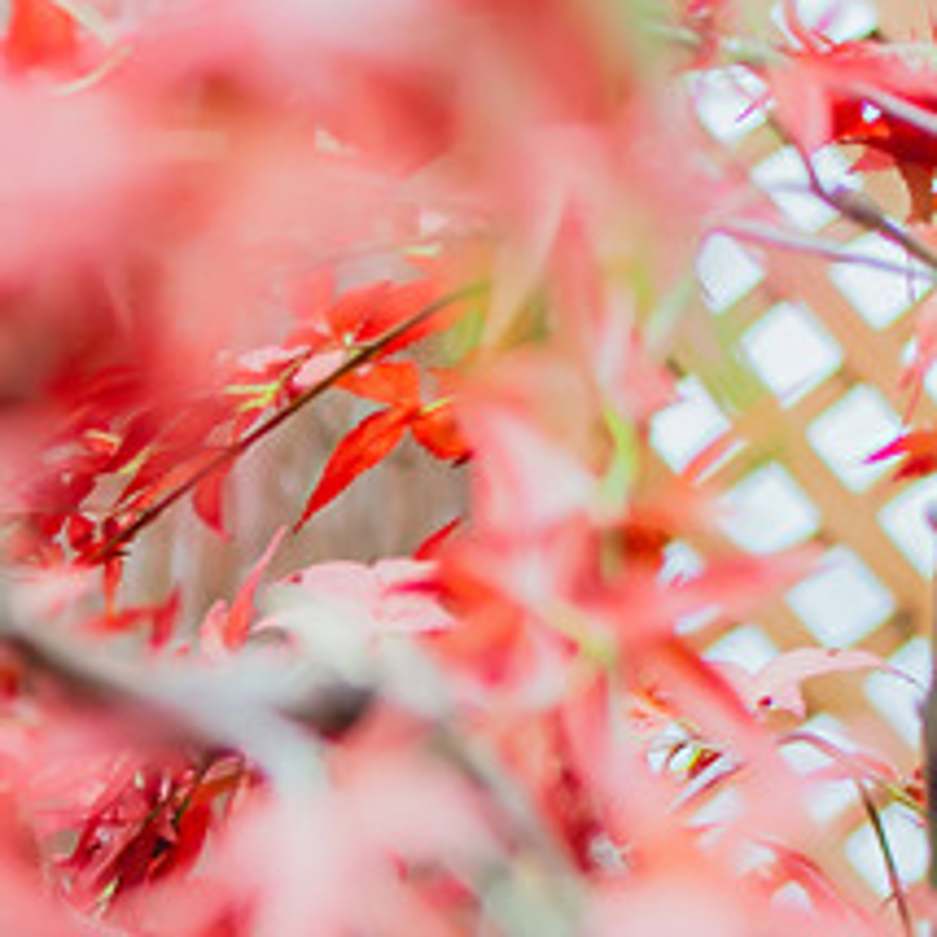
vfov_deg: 7.5
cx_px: -1103
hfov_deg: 7.3
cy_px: 1237
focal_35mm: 230
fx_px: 7044
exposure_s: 1/1600
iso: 640
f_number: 1.6
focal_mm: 58
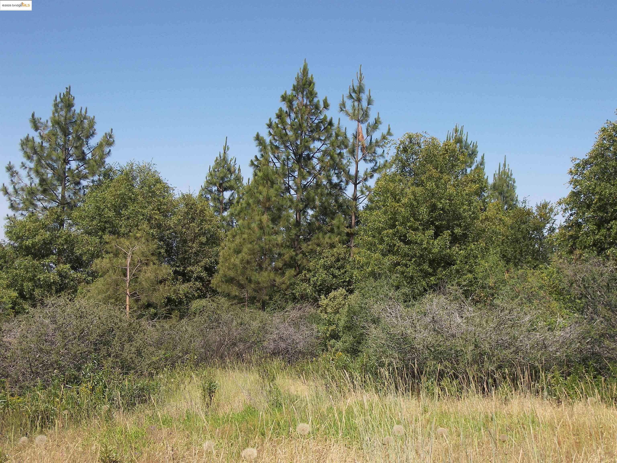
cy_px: 232
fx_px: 838
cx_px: 308
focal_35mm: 47
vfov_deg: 30.9
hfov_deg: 40.4
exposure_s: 1/640
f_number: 3.6
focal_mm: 9.9
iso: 50
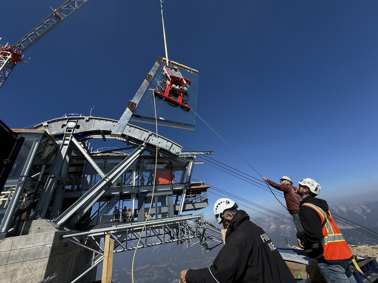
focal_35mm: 14
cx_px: 189
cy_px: 142
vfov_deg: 85.7
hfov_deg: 102.1
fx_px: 153
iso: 64
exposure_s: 1/2410
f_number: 2.2
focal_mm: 2.22
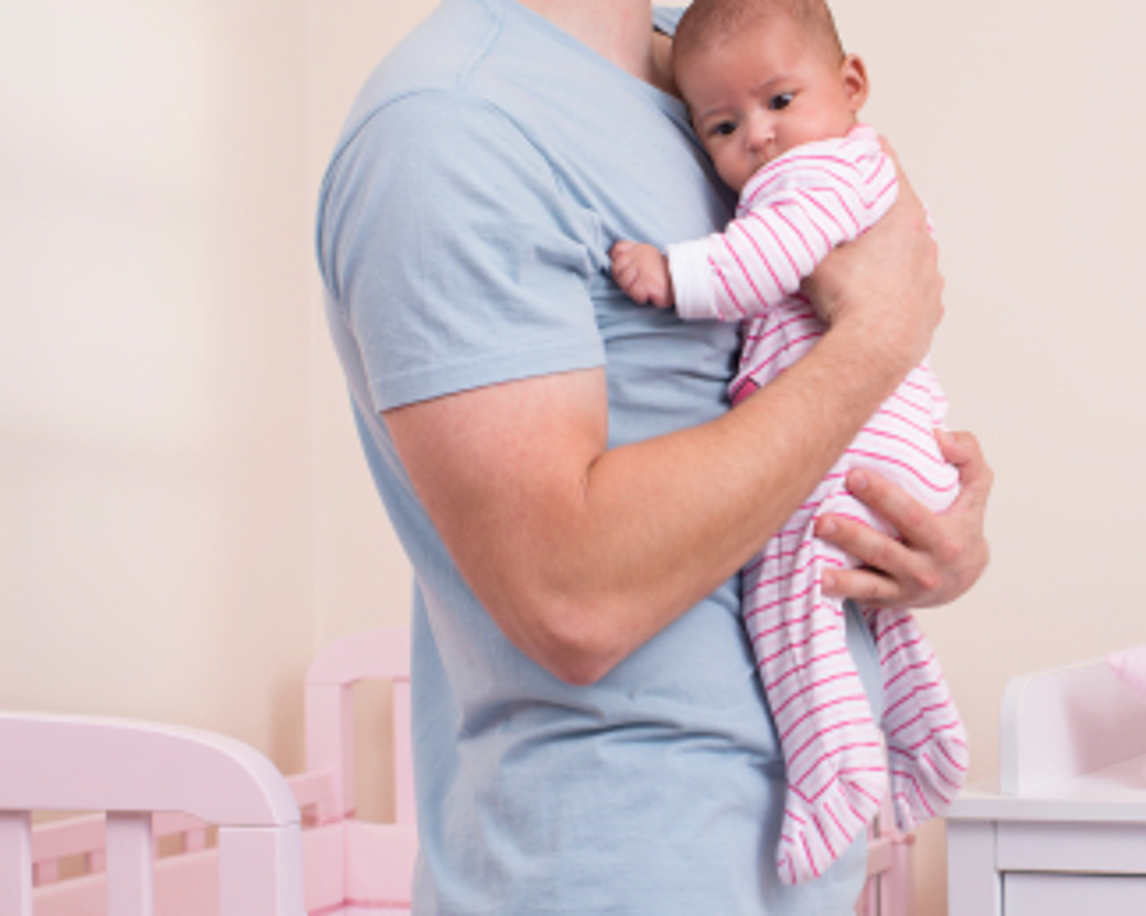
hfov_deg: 21.7
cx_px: 1031
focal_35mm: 86
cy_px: 444
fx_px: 2916
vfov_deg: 17.9
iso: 100
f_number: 6.3
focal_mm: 35
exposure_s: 1/100
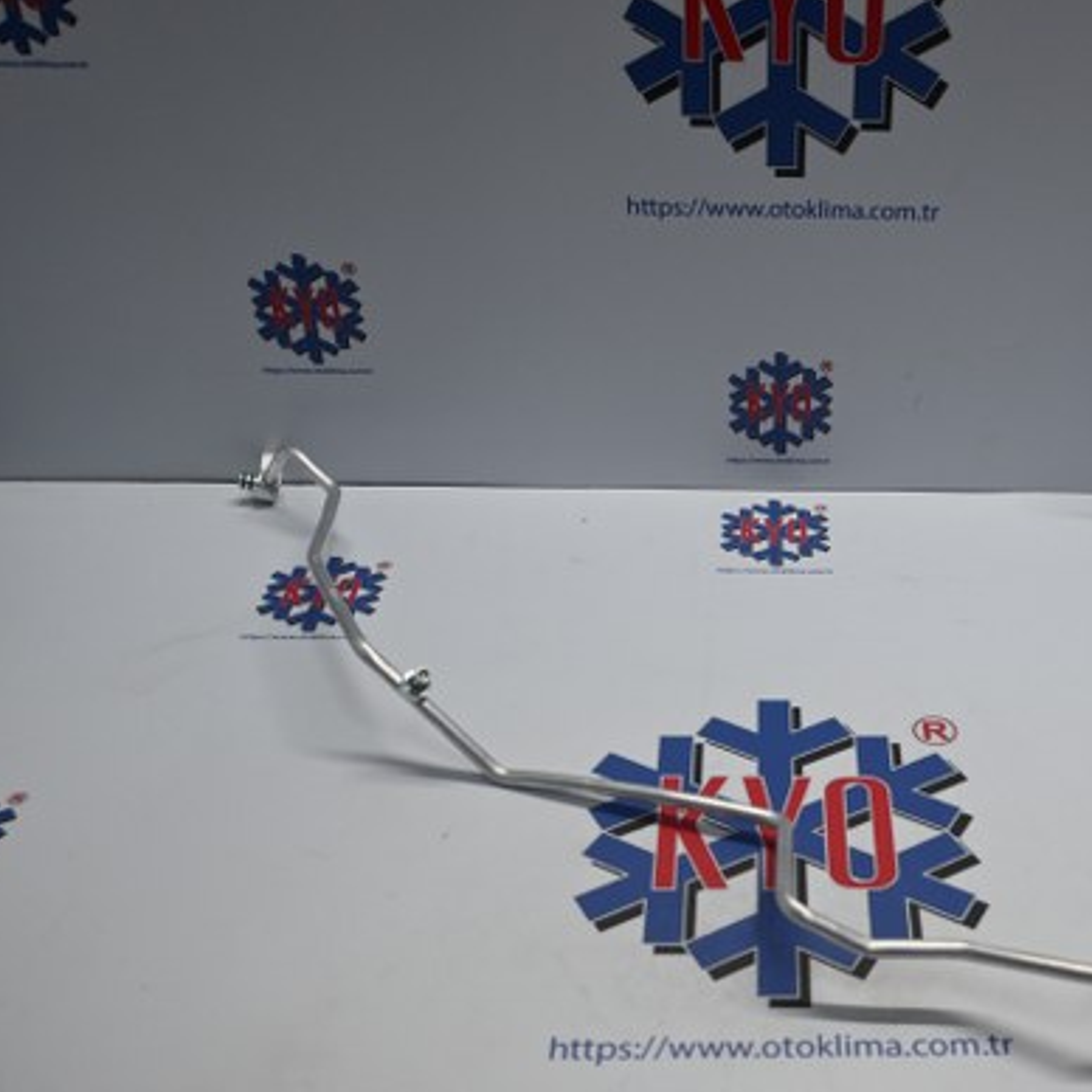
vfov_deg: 39.7
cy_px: 552
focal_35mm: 42
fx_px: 1511
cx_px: 822
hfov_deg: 38.7
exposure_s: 1/125
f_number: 4
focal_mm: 21.5
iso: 400
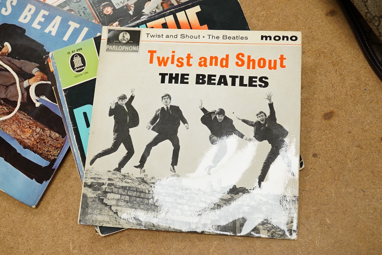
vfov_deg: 29.9
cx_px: 191
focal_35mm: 45
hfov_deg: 43.6
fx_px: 477
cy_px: 128
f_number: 10
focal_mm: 30
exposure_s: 1/200
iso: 2500
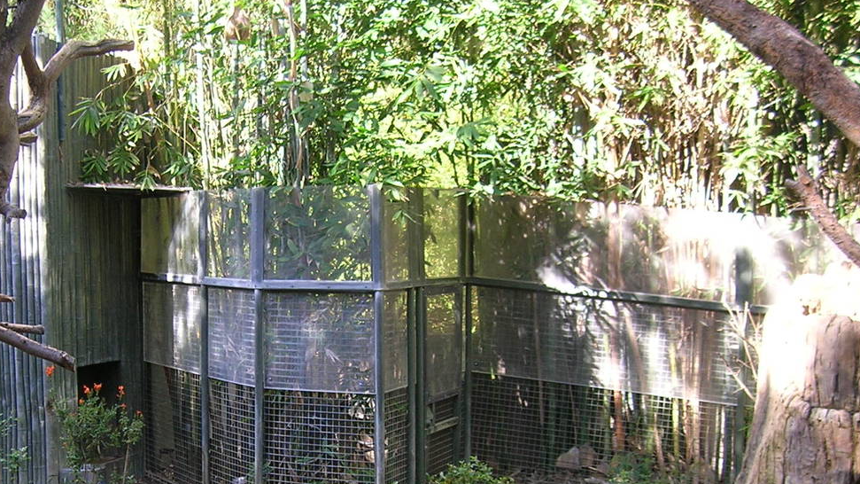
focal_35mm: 61
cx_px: 257
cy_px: 407
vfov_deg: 19.5
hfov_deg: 33.9
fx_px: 1391
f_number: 2.9
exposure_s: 1/63.7
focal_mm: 5.7
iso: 50
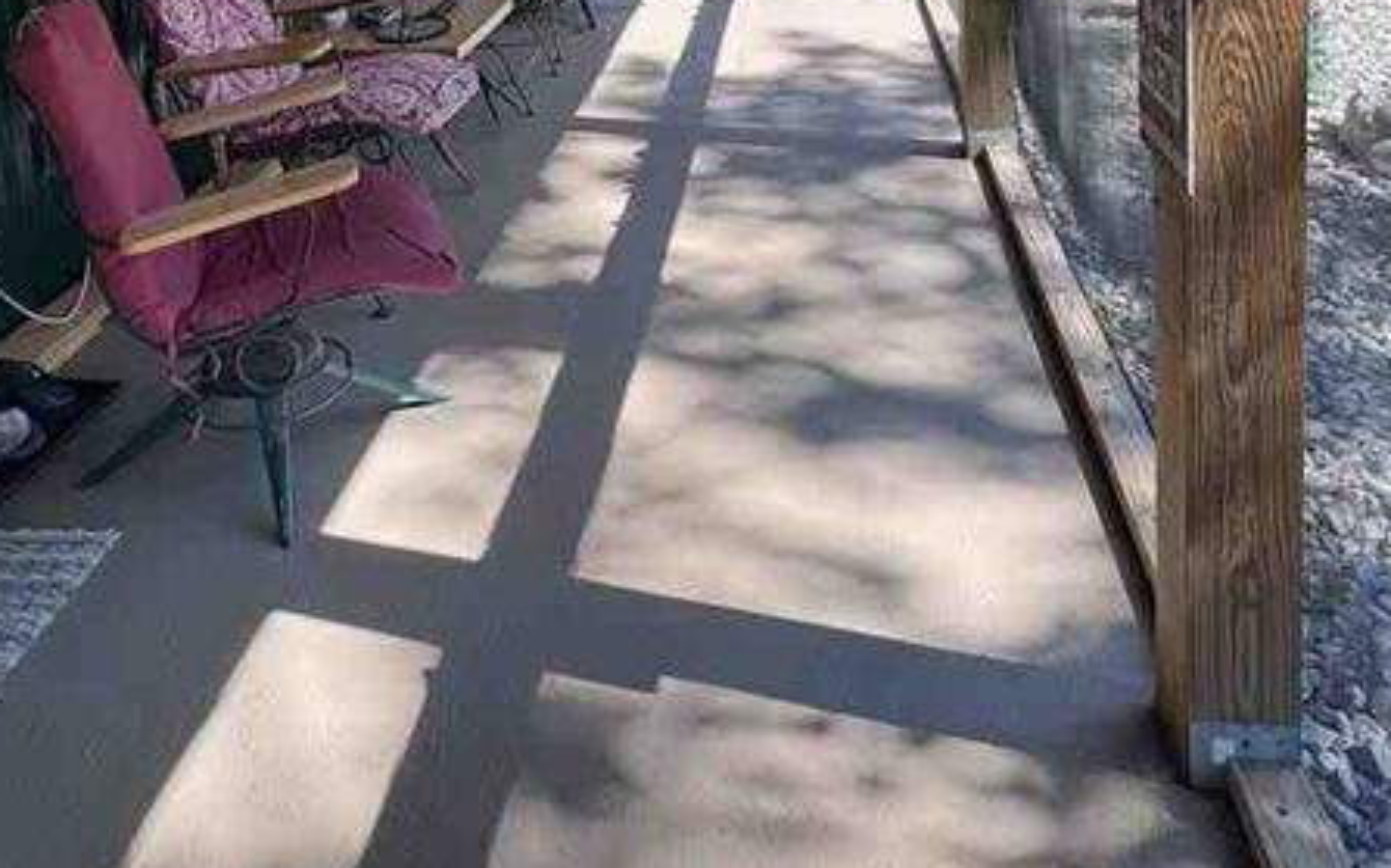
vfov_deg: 32.6
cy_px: -93
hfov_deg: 56.7
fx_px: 1288
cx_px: 678
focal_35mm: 34
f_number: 2.2
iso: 40
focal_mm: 2.22
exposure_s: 1/132
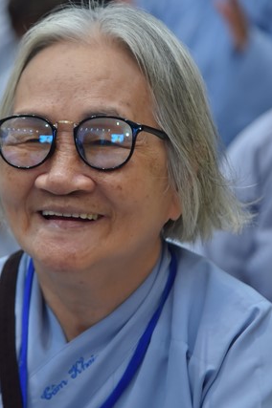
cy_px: 247
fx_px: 1816
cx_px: 68
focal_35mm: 160
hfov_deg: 8.6
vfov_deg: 12.8
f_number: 4.5
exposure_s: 1/160
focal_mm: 105
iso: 1000
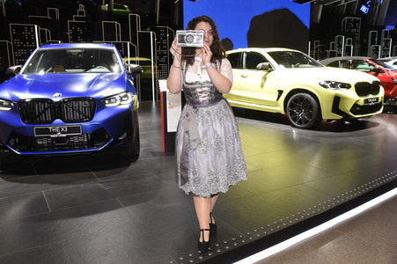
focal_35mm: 31
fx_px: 342
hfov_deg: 60.3
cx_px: 198
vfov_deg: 42.3
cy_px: 132
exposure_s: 1/80
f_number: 6.3
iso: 2500
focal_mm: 31
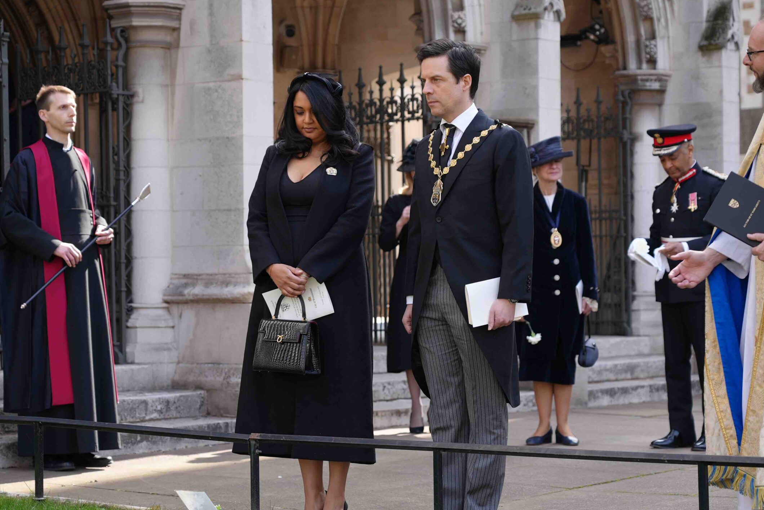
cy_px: 299
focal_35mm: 93
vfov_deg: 14.7
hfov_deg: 21.9
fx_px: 1975
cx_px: 375
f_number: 4
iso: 125
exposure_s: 1/160
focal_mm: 77
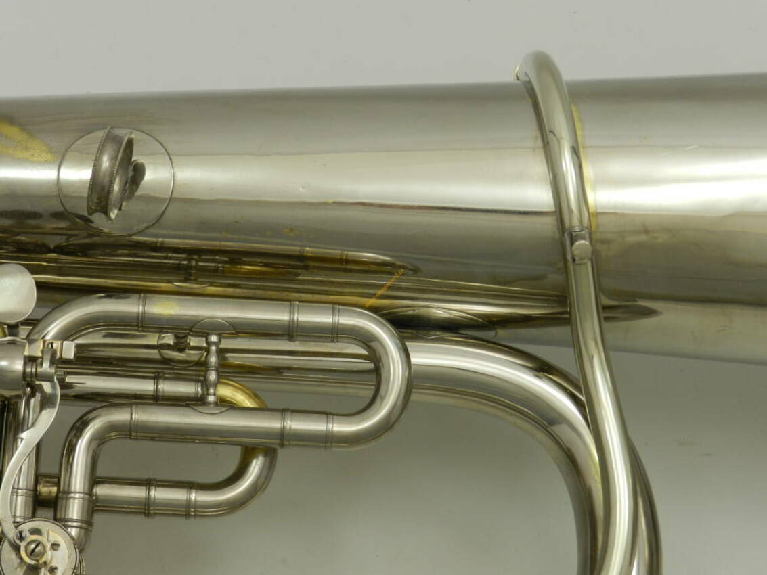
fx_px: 2548
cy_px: 288
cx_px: 384
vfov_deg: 12.9
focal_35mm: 115
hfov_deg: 17.1
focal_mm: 20.5
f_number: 4.8
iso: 200
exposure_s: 1/30
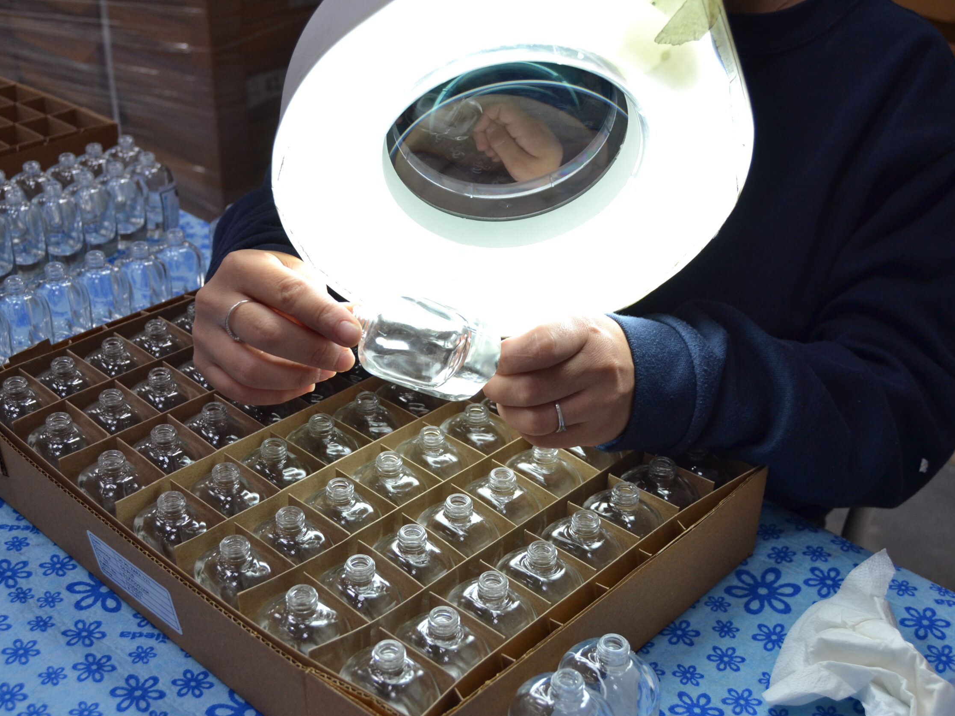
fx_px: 1186
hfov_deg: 43.8
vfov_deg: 33.6
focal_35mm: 43
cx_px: 424
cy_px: 362
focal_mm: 26
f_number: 5
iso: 400
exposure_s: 1/100
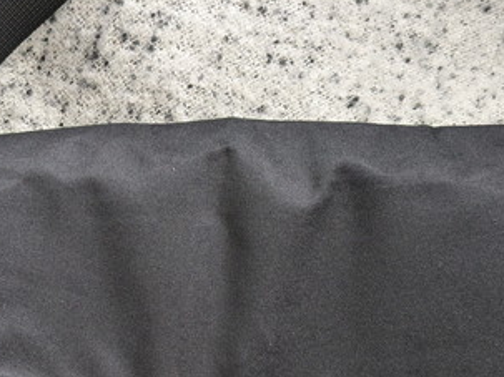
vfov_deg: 24.3
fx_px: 830
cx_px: 215
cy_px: 392
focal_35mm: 57
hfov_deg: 33.7
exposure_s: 1/99.9
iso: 280
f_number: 1.73
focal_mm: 4.38
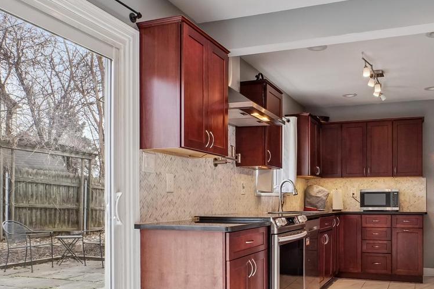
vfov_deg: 40.4
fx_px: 385
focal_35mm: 32
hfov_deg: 57.8
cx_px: 279
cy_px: 202
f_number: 8
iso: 500
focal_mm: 11
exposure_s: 1/100
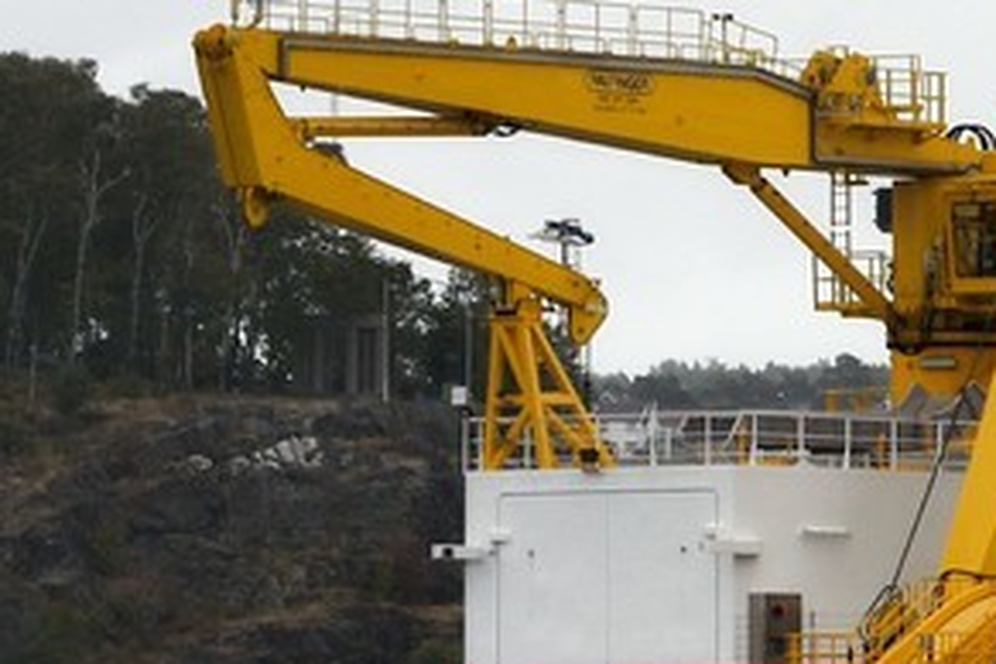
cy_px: 508
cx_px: 2625
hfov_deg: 2.9
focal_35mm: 715
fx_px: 19780
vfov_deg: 1.9
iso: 400
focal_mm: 130
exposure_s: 1/800
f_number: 6.3
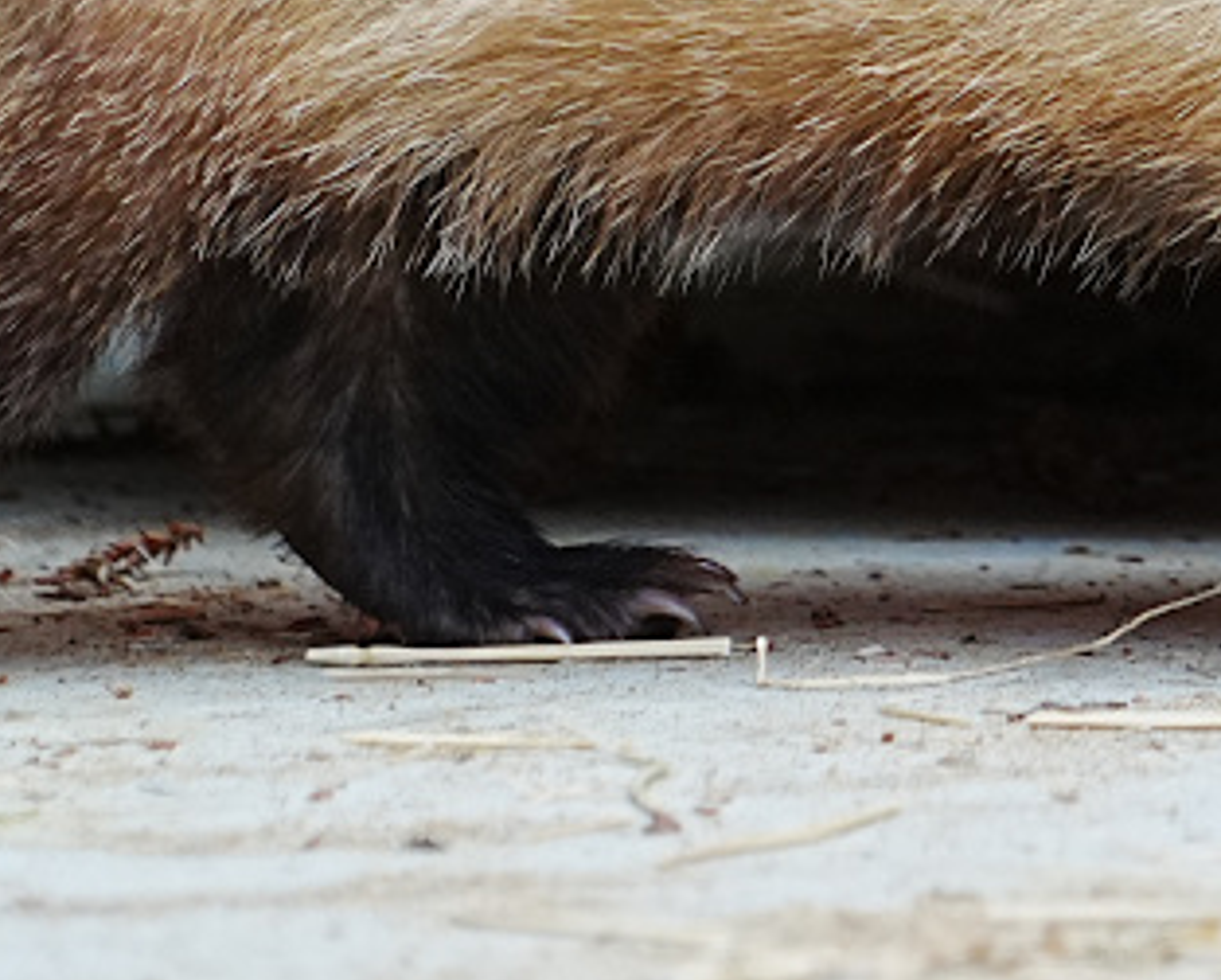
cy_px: -457
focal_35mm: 672
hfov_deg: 2.9
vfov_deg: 2.3
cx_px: 1568
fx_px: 24307
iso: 2000
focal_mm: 187
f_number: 6.3
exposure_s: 1/1000
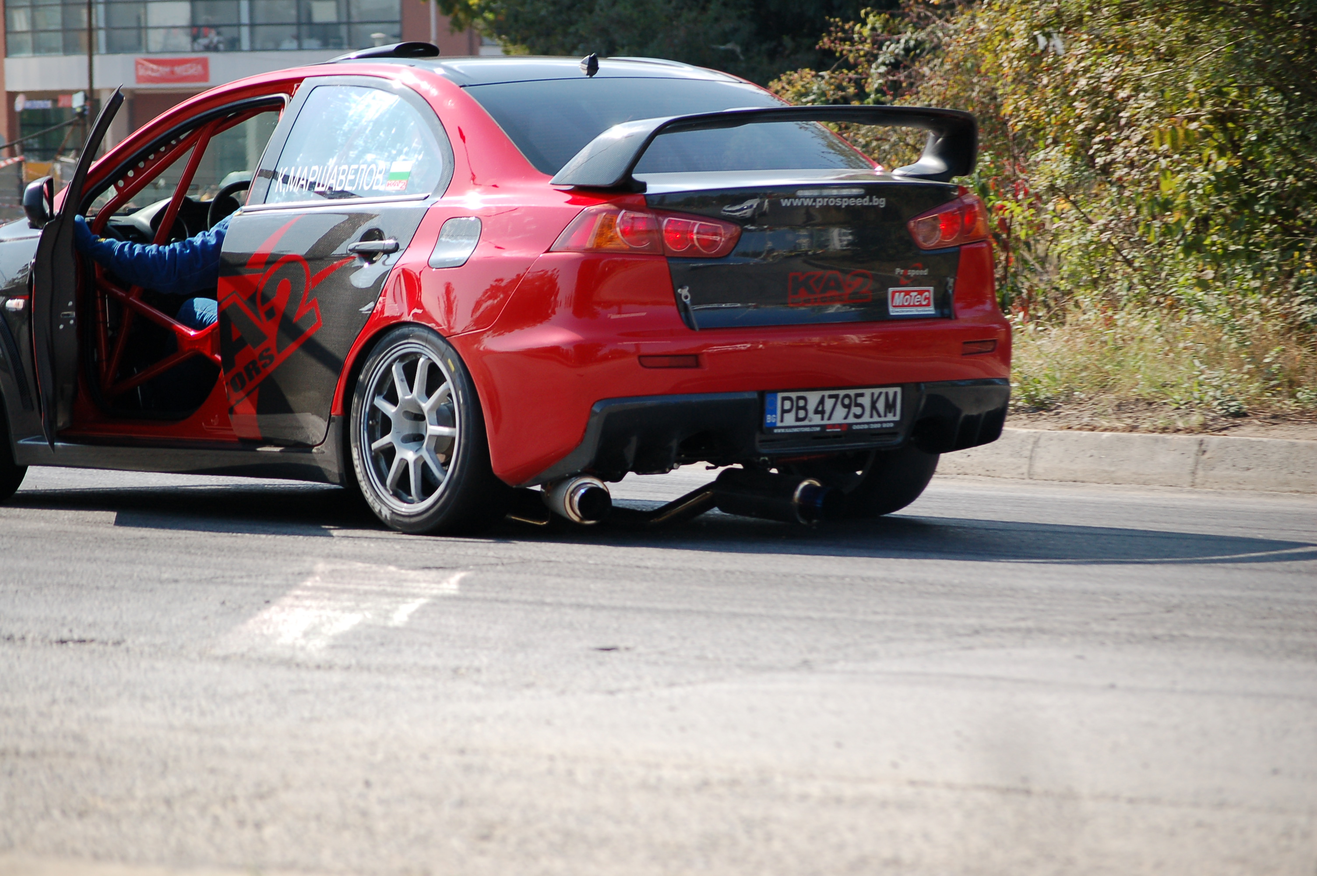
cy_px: 438
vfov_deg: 13.0
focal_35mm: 105
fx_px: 3838
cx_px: 658
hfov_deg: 19.5
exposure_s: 1/1000
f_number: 4.2
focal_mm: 70
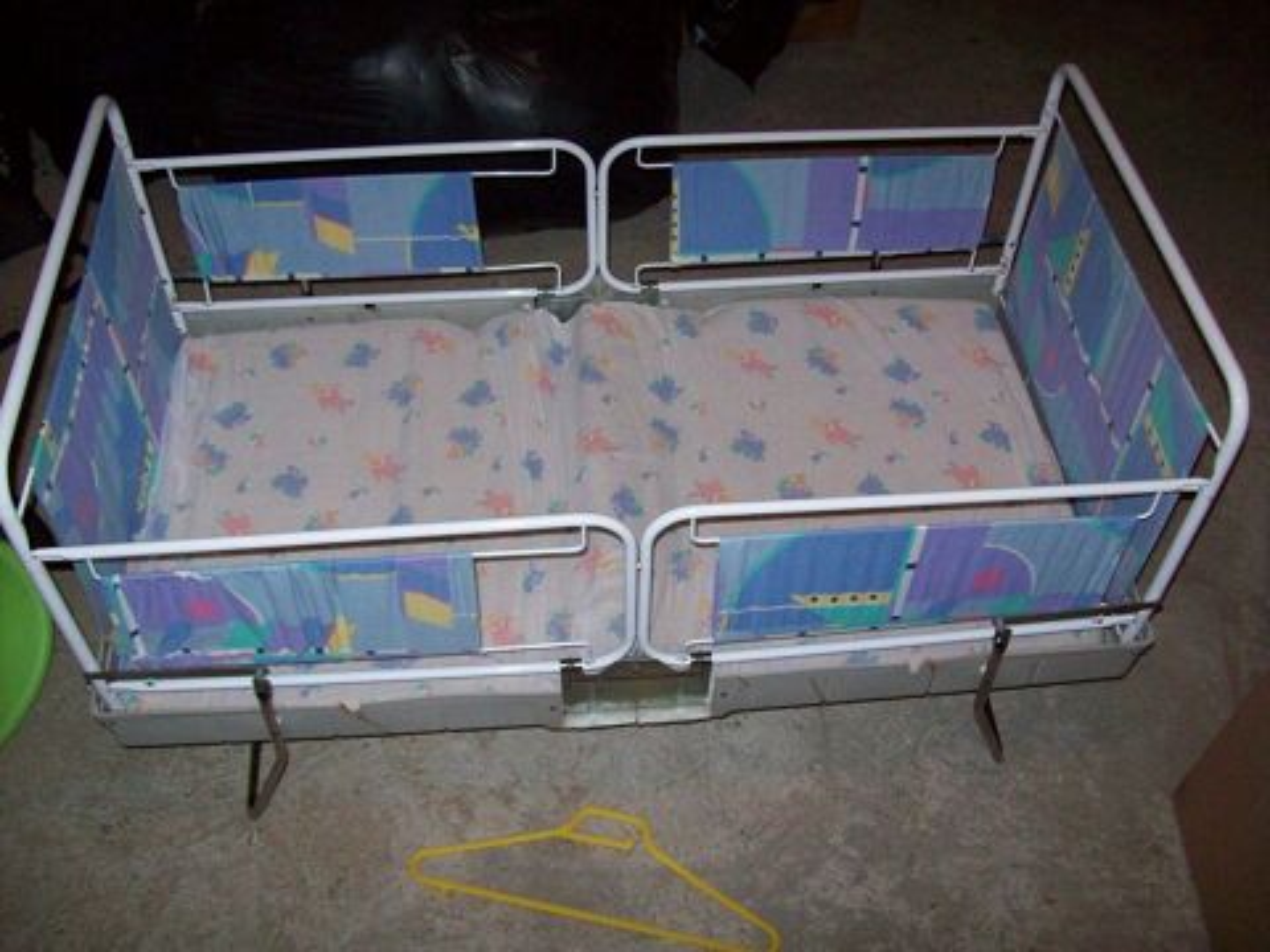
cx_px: 635
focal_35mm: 36
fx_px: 1321
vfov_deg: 39.7
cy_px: 476
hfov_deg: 51.4
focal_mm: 6
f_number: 2.7
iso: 200
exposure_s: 1/64
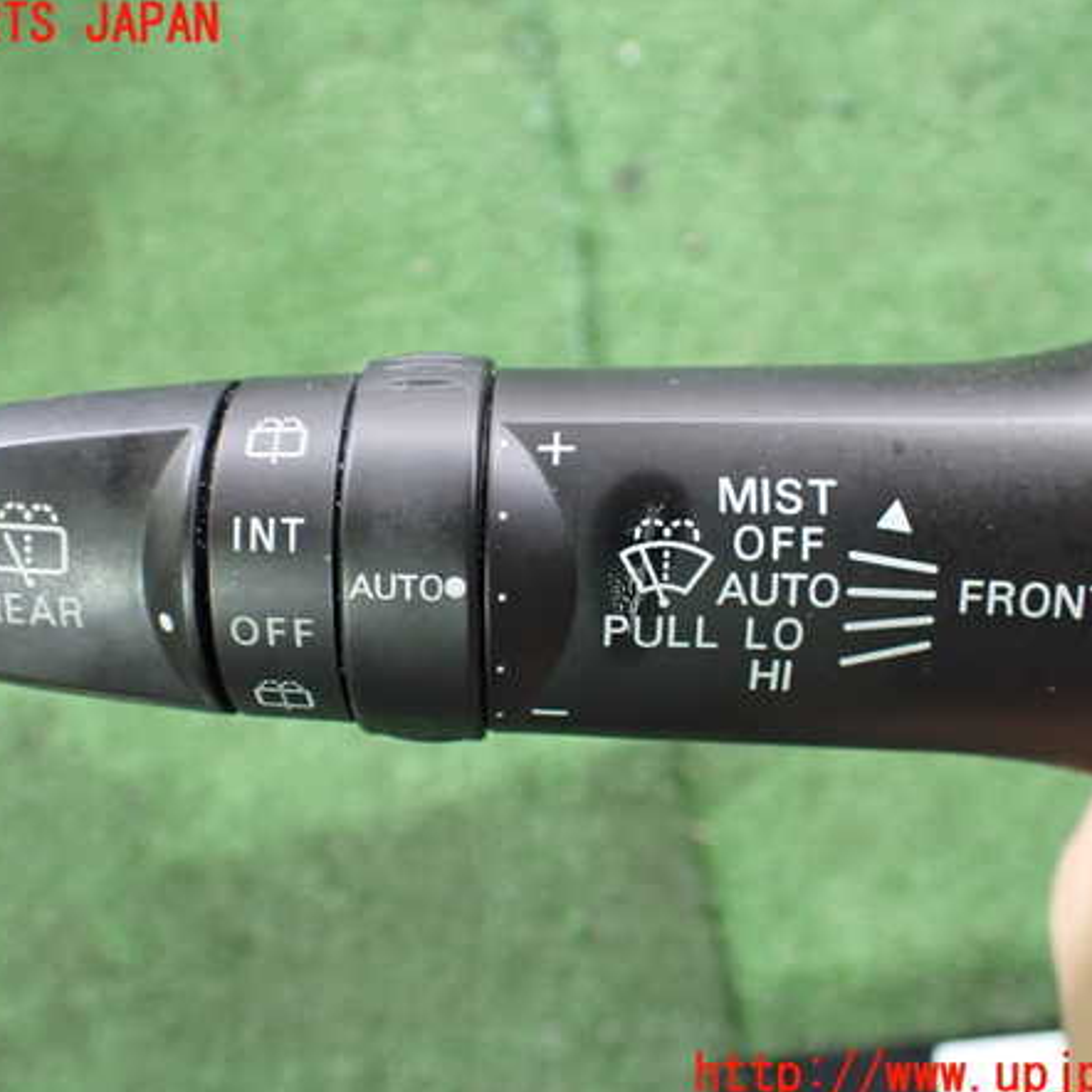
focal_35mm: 36
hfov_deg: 46.0
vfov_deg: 46.0
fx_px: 1285
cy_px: 551
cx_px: 511
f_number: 2.3
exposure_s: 1/40
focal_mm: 5.4
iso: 800
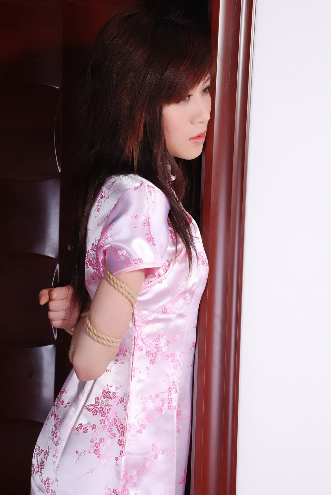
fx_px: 1073
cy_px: 248
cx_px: 166
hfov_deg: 17.5
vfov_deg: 26.0
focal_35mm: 78
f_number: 9
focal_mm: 52
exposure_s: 1/6
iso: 100
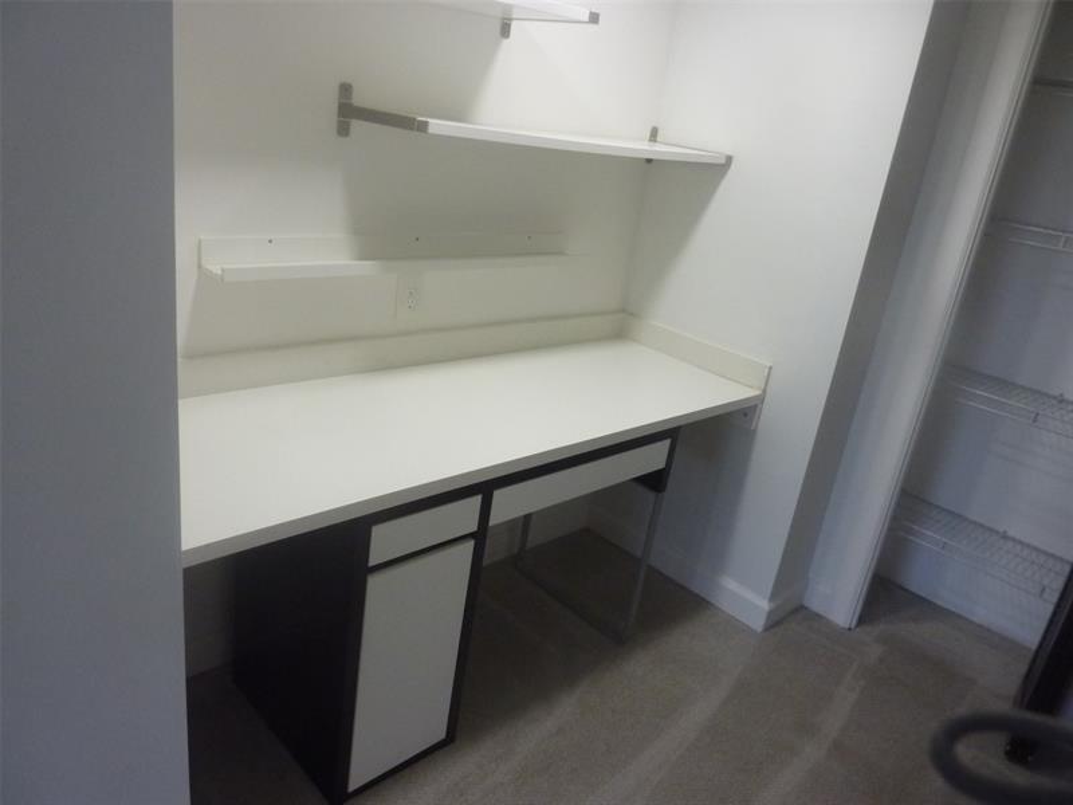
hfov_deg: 69.4
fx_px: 775
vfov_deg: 54.9
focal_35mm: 25
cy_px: 402
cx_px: 536
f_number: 3.3
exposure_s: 1/60
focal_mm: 4.1
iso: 320
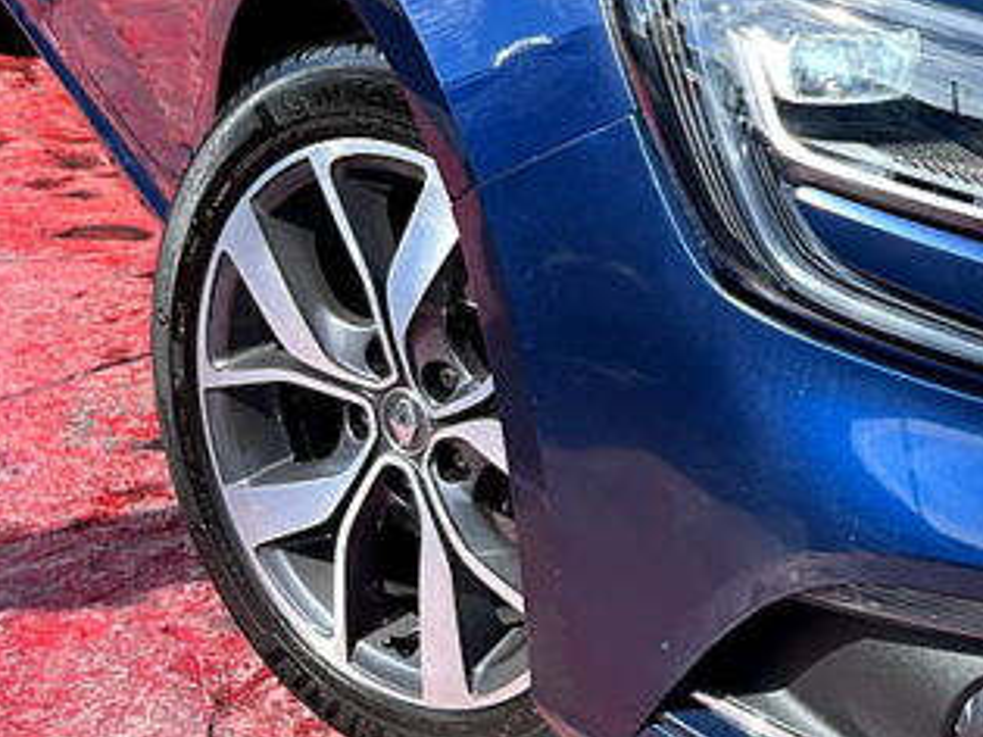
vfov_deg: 21.8
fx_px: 1874
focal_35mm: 66
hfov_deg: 27.3
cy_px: 103
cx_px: 1036
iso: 50
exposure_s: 1/1009
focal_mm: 5.1
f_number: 1.6
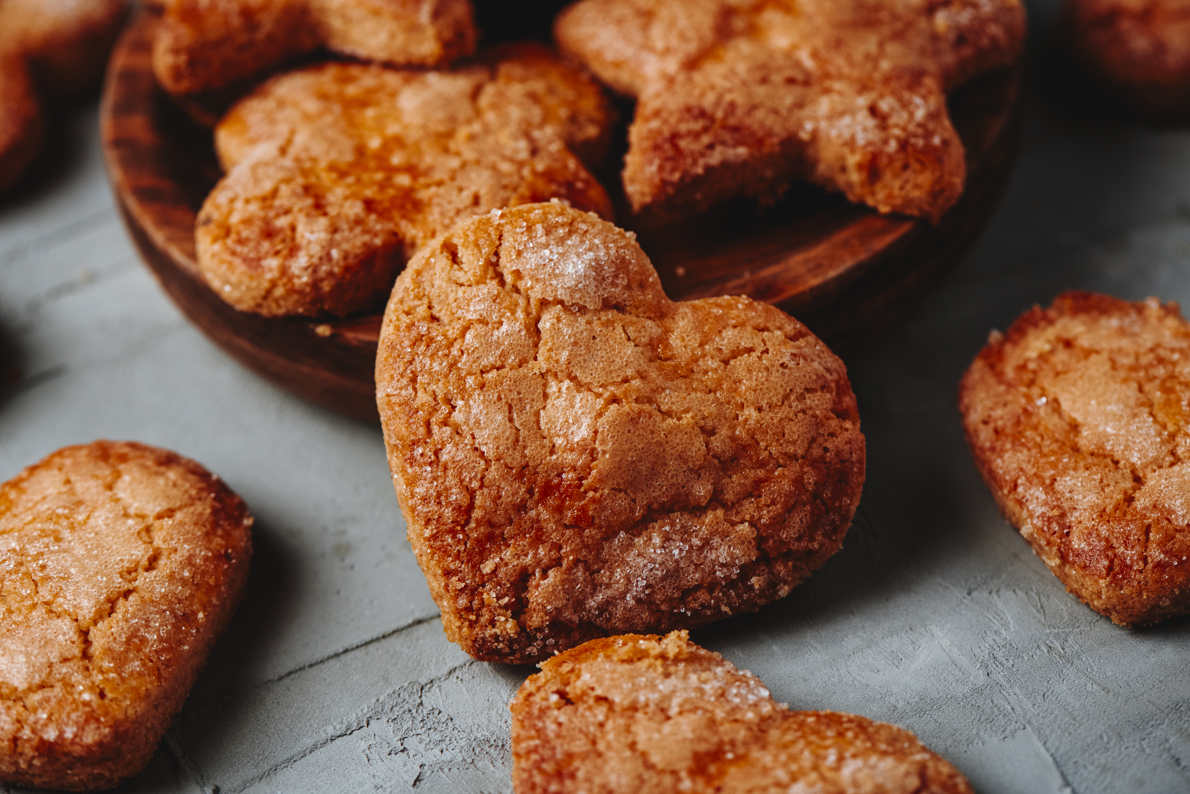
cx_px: 595
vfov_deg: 13.0
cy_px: 397
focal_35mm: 105
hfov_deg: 19.5
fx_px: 3471
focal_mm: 105
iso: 200
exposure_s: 1/200
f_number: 8
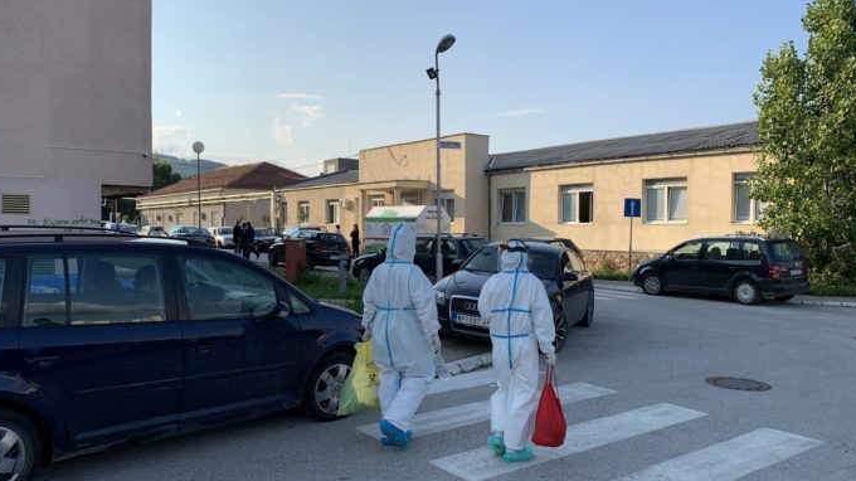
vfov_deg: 40.1
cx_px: 422
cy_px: 246
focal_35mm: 29
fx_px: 658
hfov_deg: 66.1
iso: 25
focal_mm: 4.25
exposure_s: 1/1916
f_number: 1.8
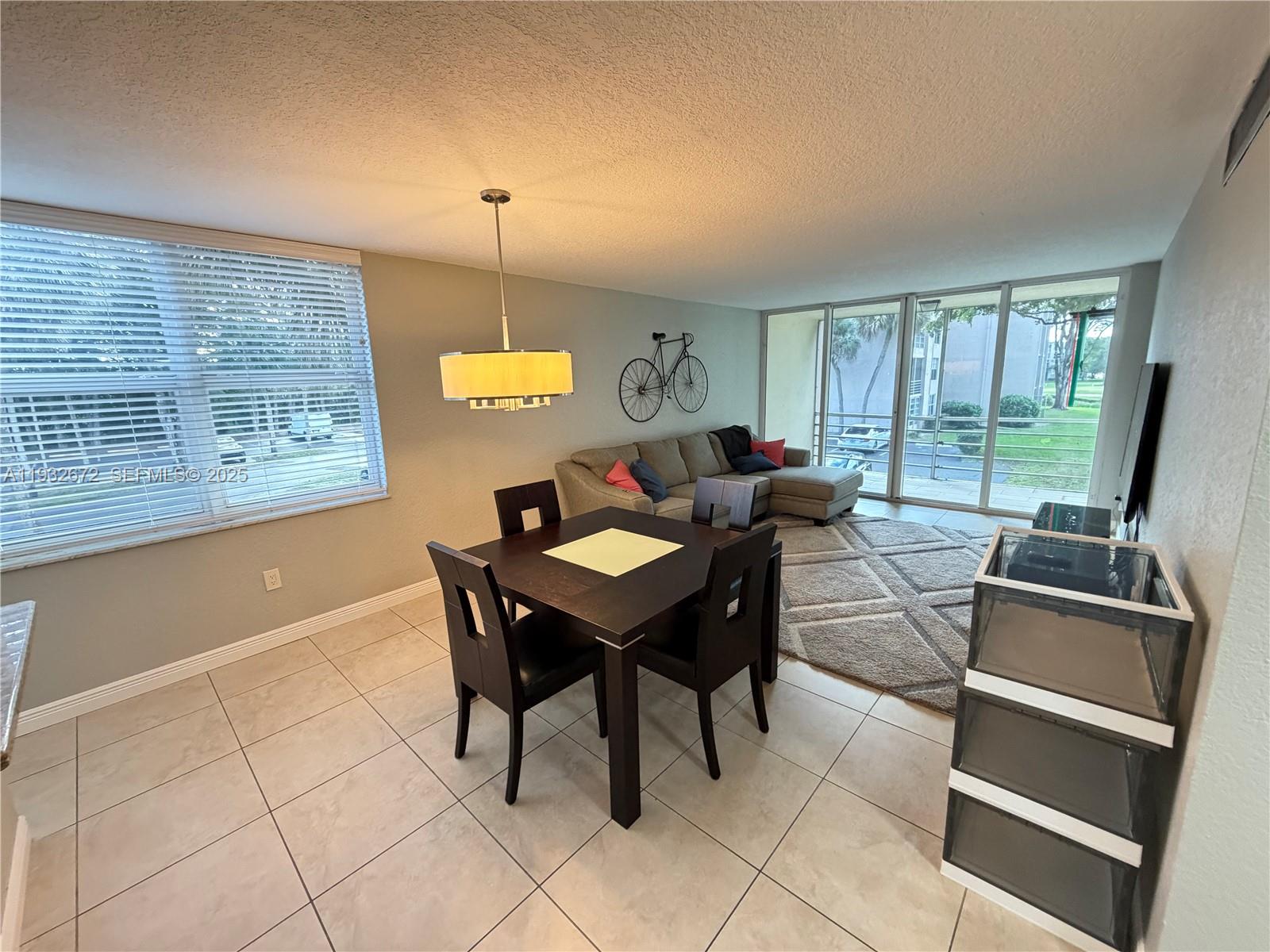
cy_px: 476
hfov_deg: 102.1
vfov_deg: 85.7
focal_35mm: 14
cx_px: 635
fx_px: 514
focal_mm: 2.22
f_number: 2.2
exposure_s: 1/60
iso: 500
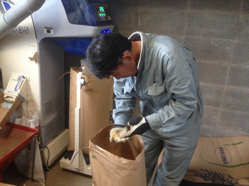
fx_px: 252
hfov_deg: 52.6
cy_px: 93
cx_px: 124
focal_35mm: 35
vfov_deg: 40.7
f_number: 2.4
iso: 160
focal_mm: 4.3
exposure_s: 1/20
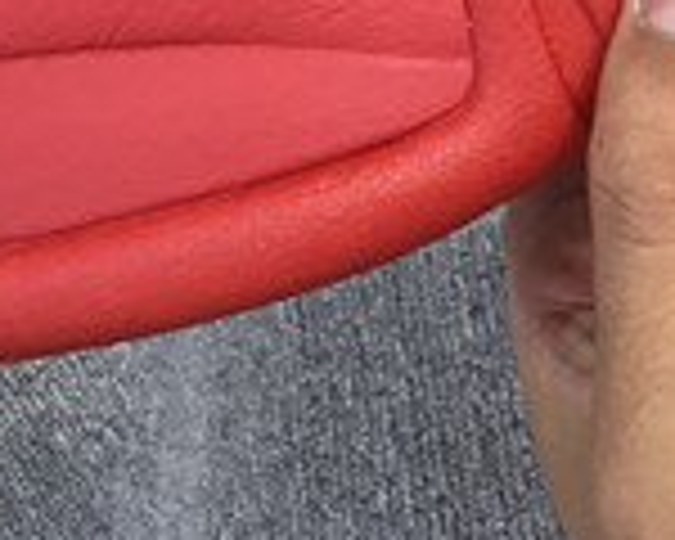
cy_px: -459
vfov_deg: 9.1
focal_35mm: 161
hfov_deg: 11.9
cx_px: 590
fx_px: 3216
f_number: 2.4
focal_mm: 3.3
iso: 25
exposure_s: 1/254
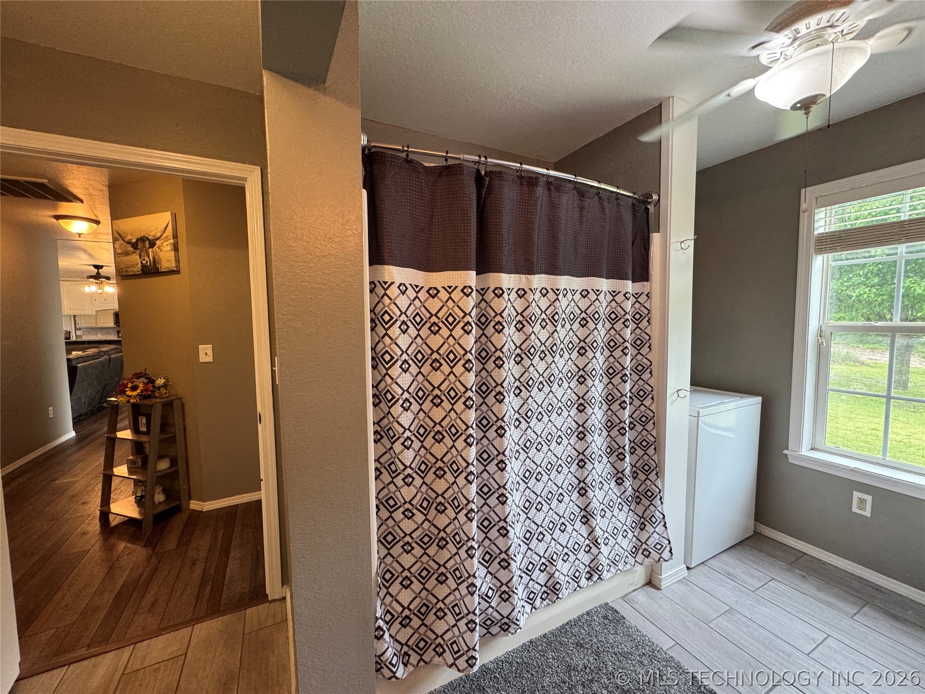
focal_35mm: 14
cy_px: 347
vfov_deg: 85.7
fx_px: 374
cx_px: 462
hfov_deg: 102.1
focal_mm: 2.22
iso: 200
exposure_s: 1/120
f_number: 2.2
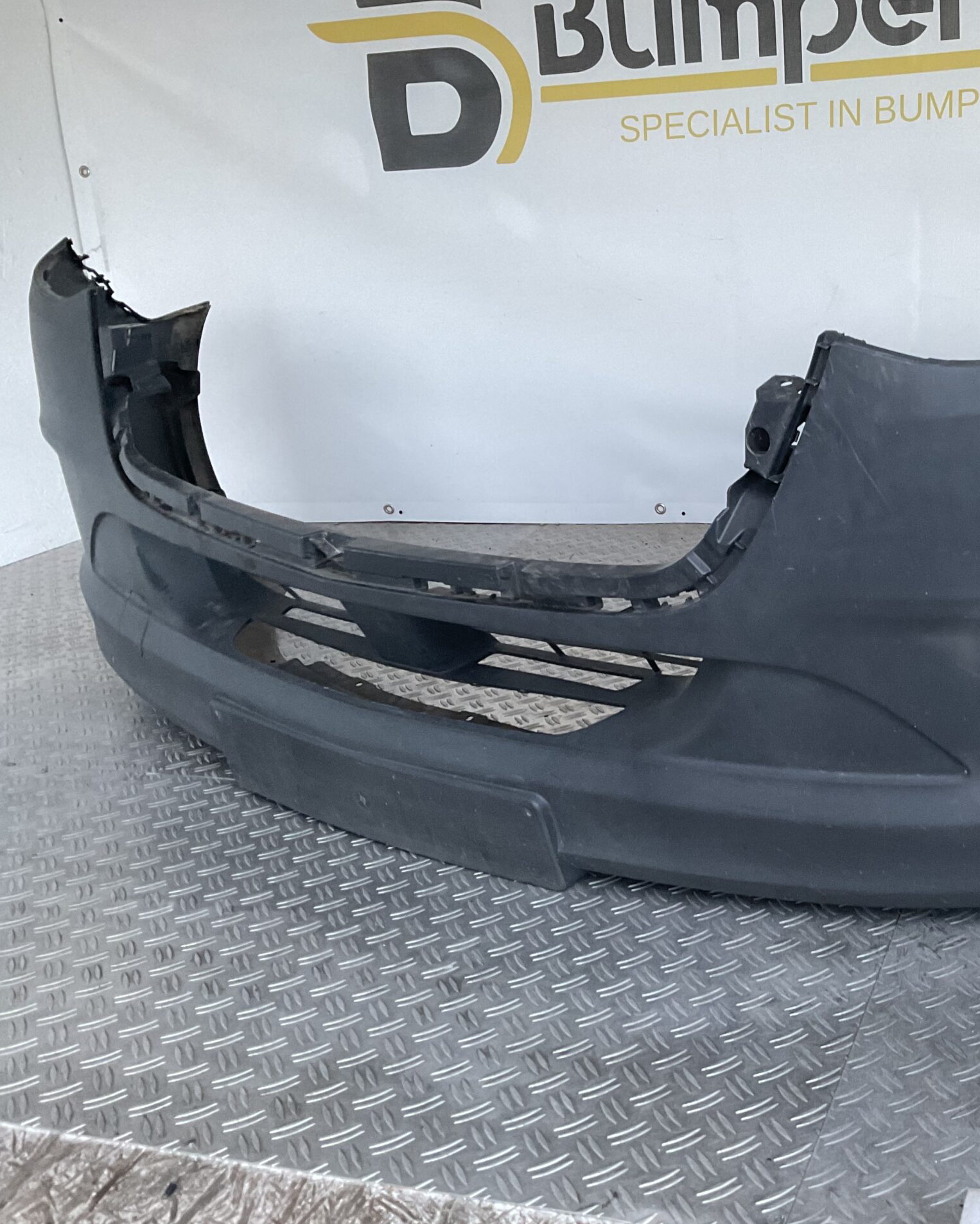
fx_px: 1377
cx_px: 817
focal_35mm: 38
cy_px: 615
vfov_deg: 47.9
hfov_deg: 37.4
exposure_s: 1/60
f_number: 1.8
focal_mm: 3
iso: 80
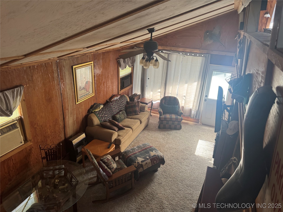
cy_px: 106
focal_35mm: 24
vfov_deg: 56.8
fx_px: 196
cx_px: 142
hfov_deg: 71.6
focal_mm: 6.76
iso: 320
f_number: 1.78
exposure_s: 1/60
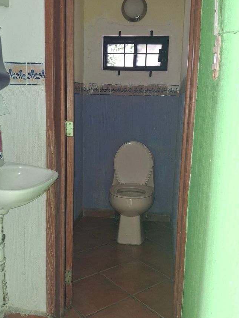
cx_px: 116
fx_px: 322
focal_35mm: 35
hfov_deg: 40.7
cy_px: 154
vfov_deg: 52.6
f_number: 1.8
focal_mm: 4.69
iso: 160
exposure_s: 1/60
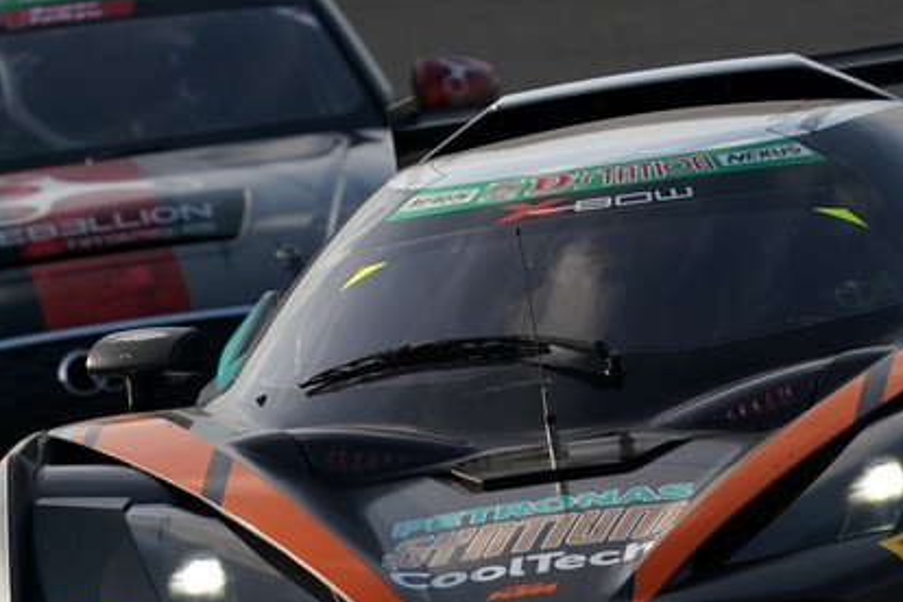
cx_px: 574
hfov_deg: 2.8
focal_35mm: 747
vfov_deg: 1.8
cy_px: 515
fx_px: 18736
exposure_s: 1/800
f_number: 7.1
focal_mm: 430
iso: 250
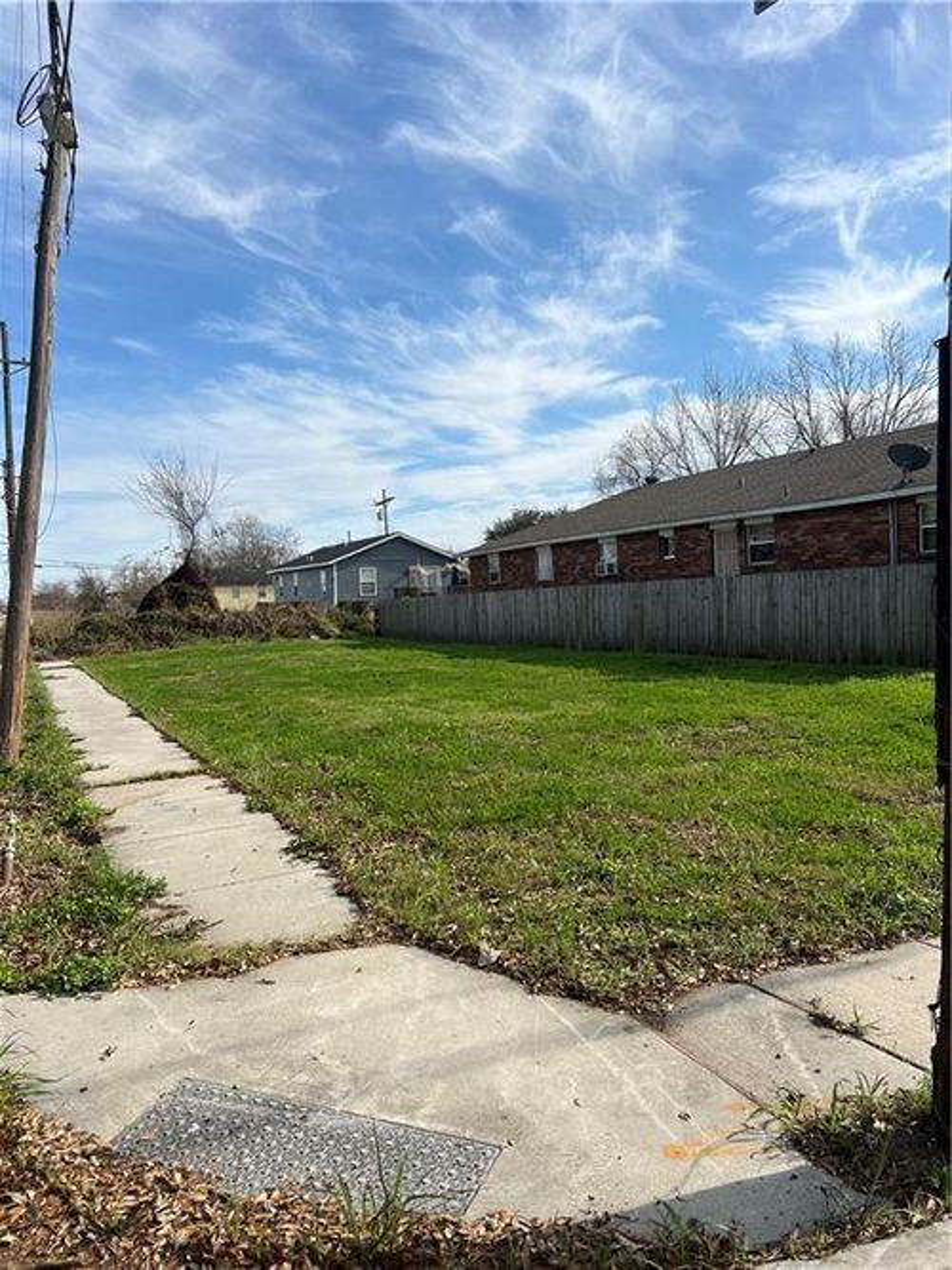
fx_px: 954
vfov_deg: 67.3
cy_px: 635
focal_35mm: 26
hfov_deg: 53.0
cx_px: 476
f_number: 1.5
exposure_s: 1/5319
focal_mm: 5.7
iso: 50
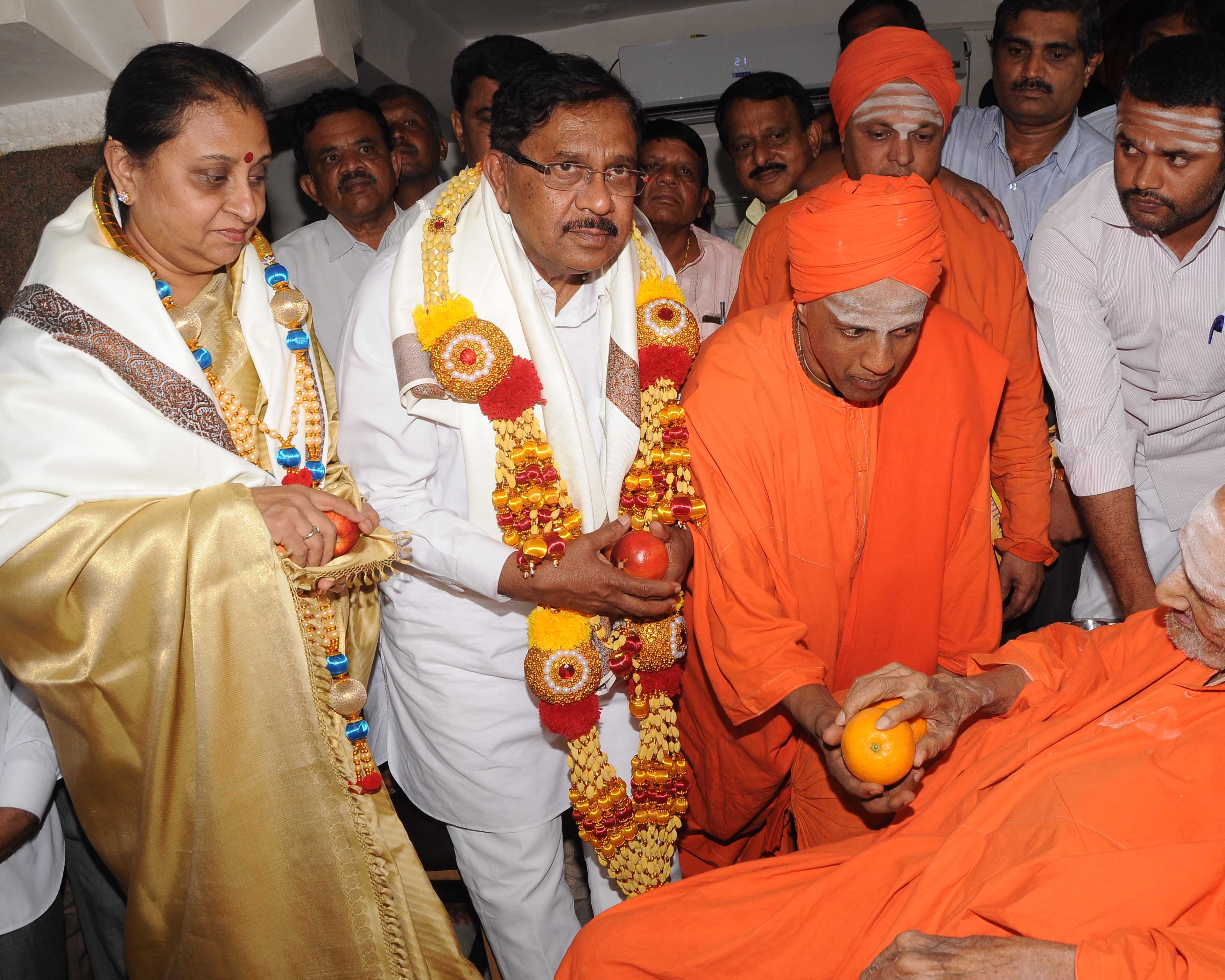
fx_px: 1124
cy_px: 488
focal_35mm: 31
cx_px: 717
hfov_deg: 56.9
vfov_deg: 47.1
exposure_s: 1/60
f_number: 5.6
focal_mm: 18
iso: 320
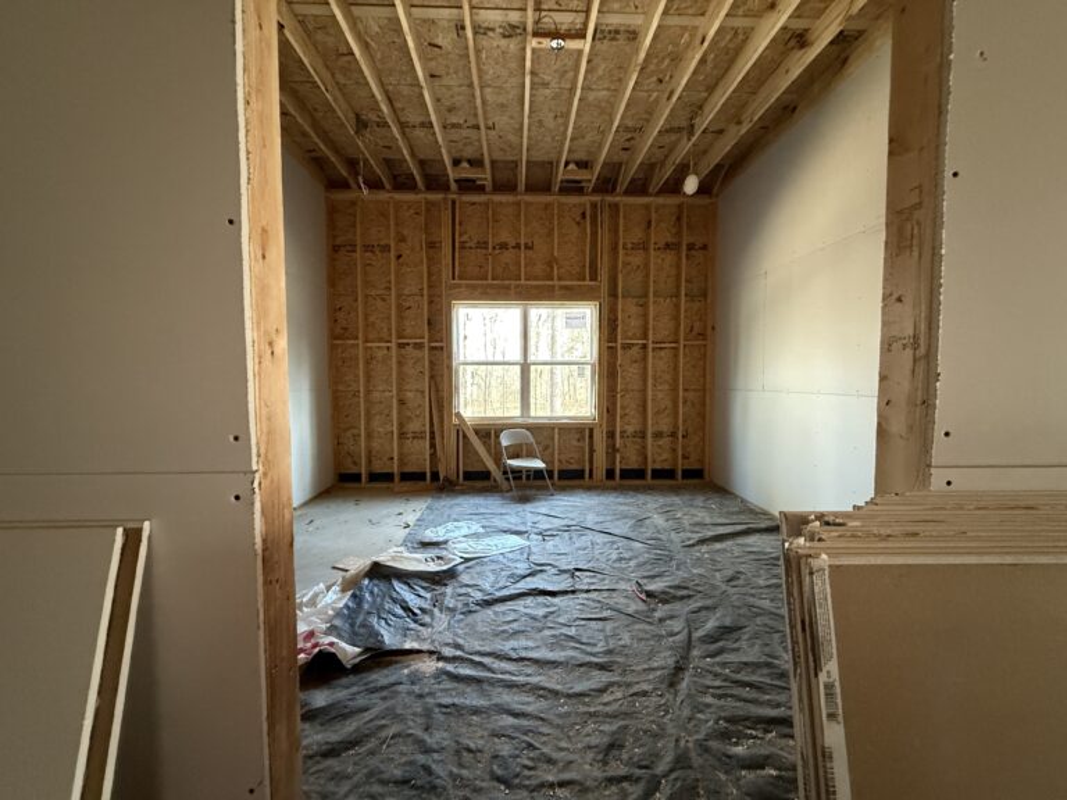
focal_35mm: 14
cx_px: 534
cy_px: 400
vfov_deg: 85.7
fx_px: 432
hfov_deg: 102.1
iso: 800
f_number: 2.2
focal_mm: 2.22
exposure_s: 1/60
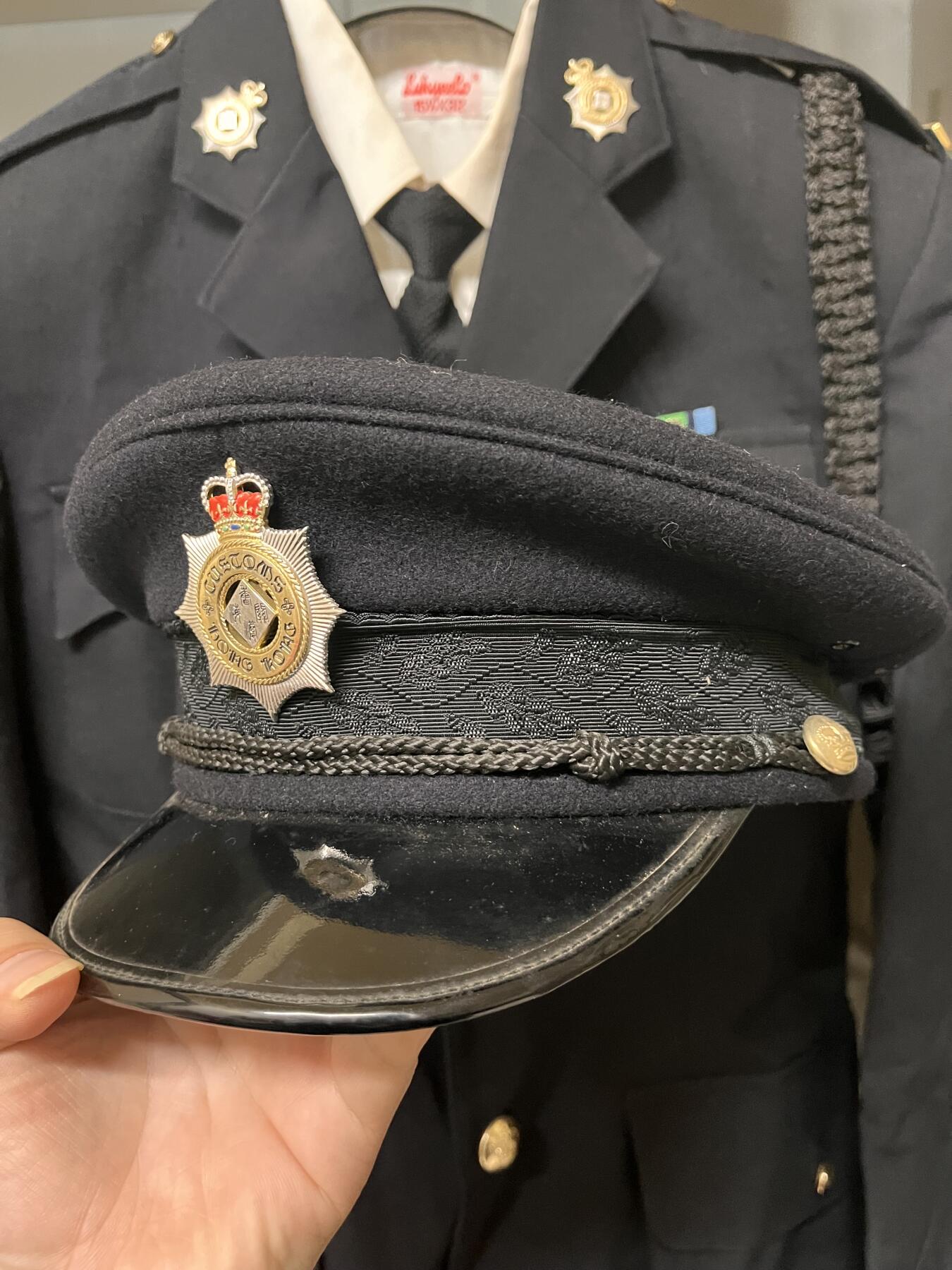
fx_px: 953
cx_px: 476
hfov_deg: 53.1
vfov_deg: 67.3
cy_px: 635
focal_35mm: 26
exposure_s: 1/33
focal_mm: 5.1
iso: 640
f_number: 1.6
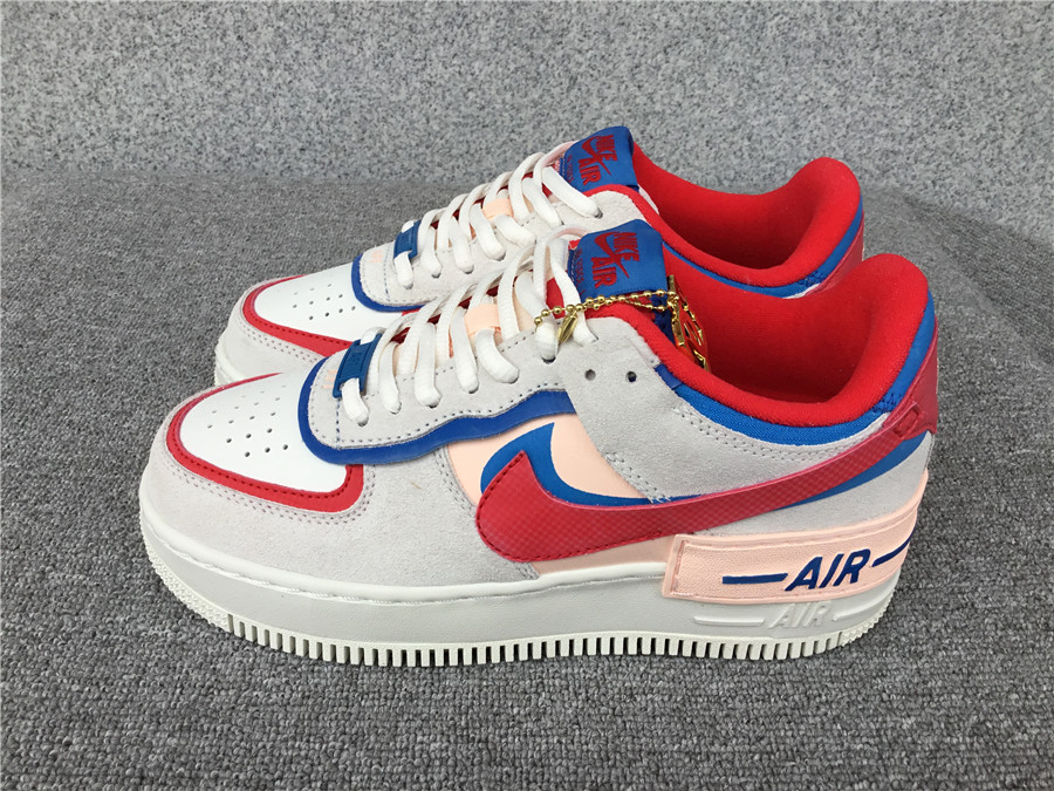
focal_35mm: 31
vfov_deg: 45.4
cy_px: 396
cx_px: 527
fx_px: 944
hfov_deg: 58.4
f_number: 2.4
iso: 25
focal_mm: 3.3
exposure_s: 1/318
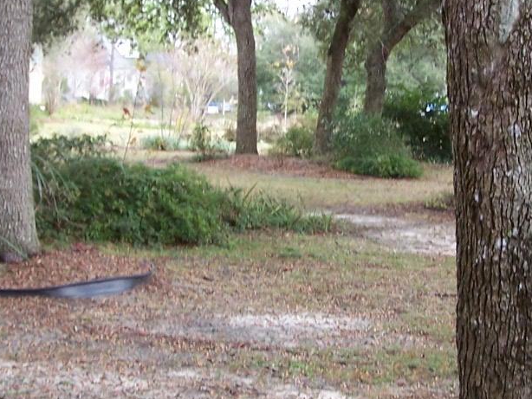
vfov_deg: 15.4
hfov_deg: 20.4
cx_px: 334
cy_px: 165
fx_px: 1476
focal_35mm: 96
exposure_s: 1/100
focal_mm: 6.3
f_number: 2.8
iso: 80
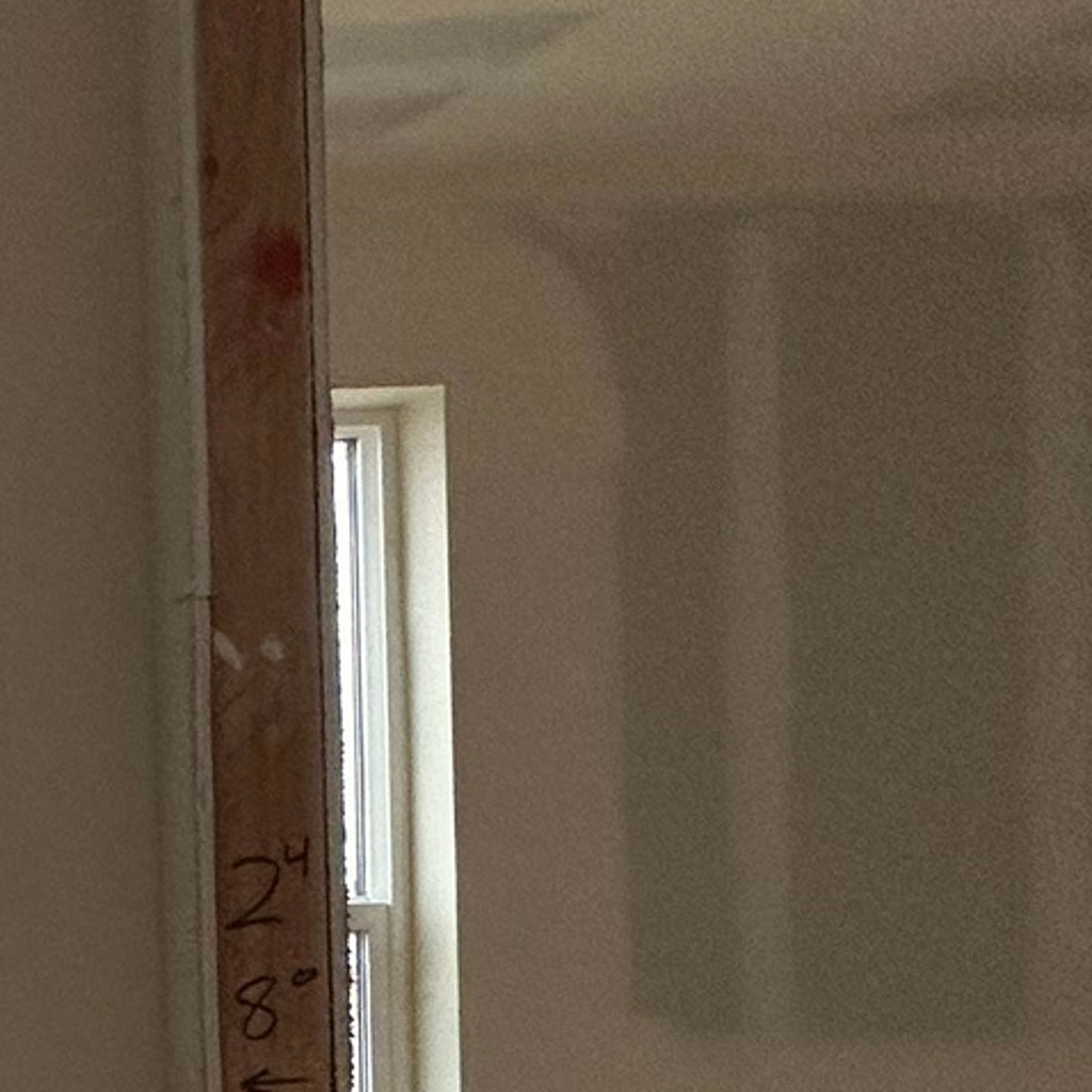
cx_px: -1236
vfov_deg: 29.9
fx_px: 1892
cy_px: 1108
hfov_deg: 17.7
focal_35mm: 53
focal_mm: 2.22
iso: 125
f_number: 2.2
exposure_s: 1/120
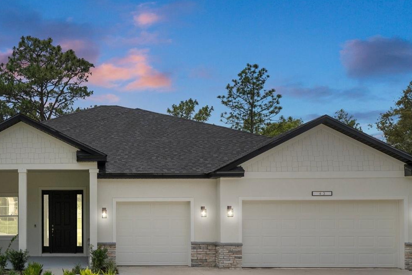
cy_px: 204
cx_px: 142
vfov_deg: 37.9
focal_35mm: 34
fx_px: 389
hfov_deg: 54.8
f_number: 8
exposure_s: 1/500
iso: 320
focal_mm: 14
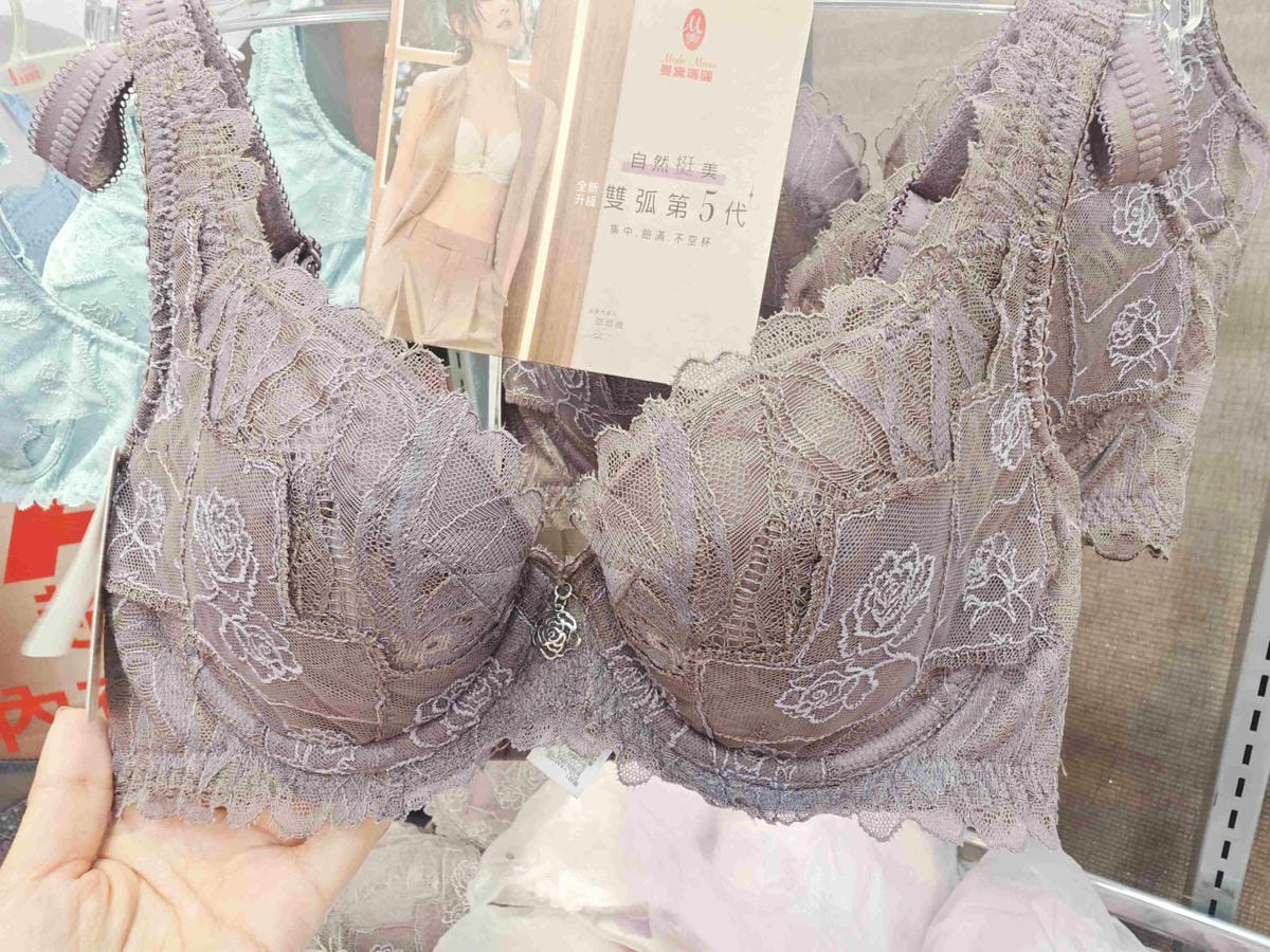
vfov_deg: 61.1
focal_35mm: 22
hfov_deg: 76.4
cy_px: 476
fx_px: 807
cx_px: 635
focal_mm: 2.03
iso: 80
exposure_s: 1/60
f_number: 1.8
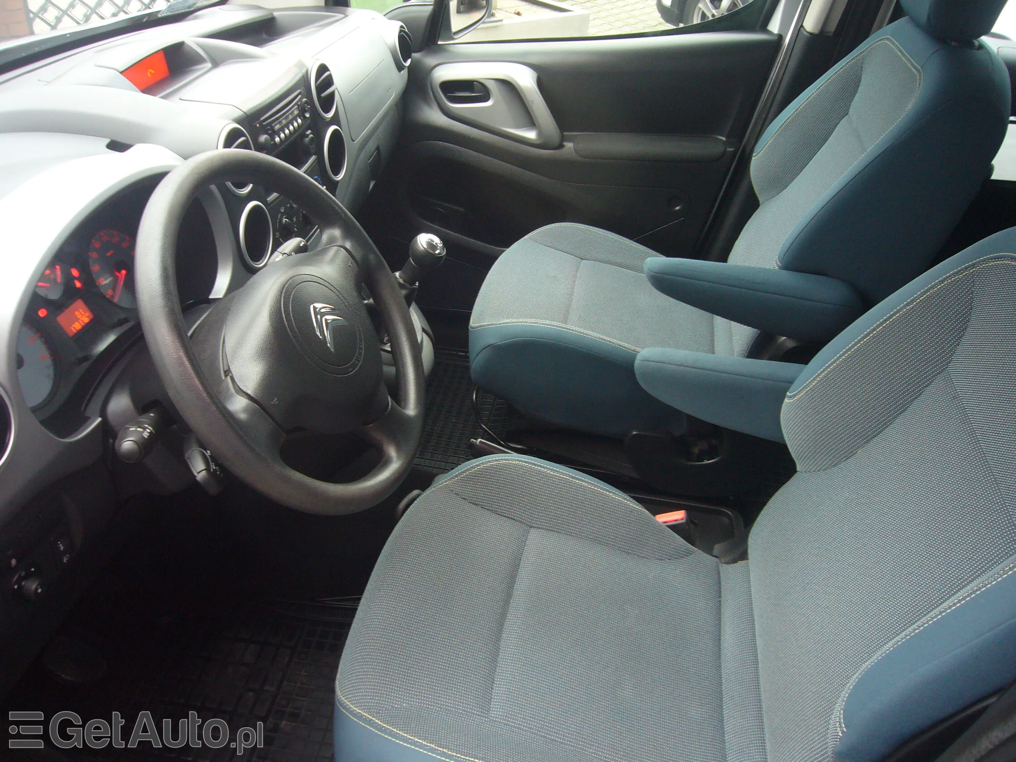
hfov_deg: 63.4
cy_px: 381
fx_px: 822
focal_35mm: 28
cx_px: 508
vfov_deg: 49.7
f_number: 2.8
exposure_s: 1/15
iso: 125
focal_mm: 4.6
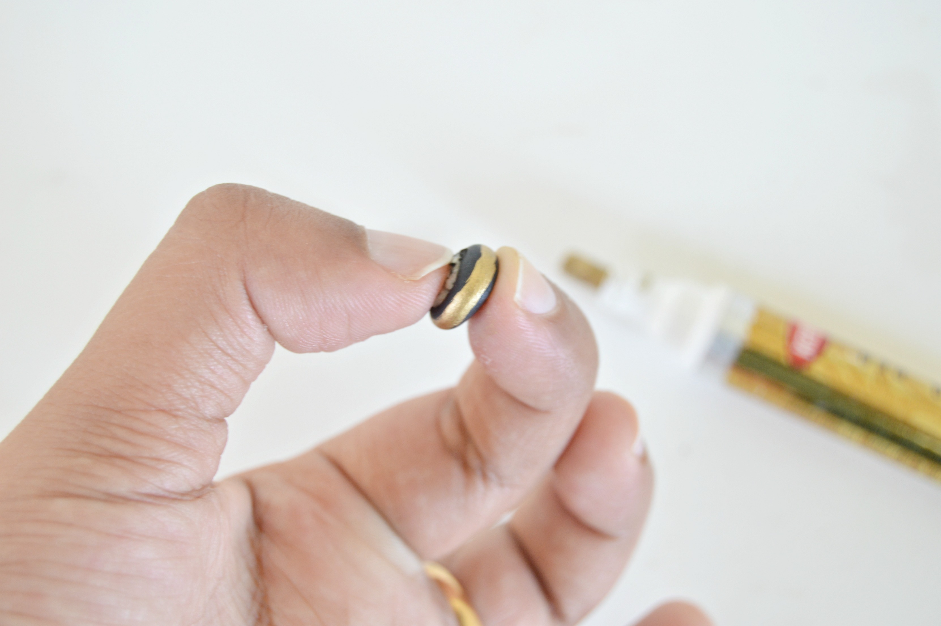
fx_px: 2154
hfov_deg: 24.6
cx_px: 470
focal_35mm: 82
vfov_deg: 16.5
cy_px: 313
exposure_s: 1/8
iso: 400
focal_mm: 55
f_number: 6.3
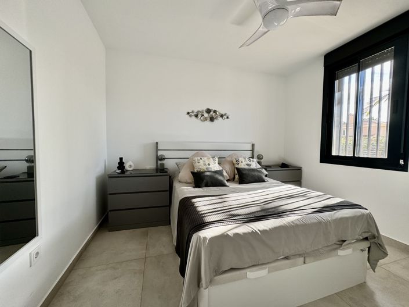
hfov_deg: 102.1
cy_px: 154
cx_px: 204
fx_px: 165
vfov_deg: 85.6
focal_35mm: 14
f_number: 2.2
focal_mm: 2.22
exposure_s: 1/99
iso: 50
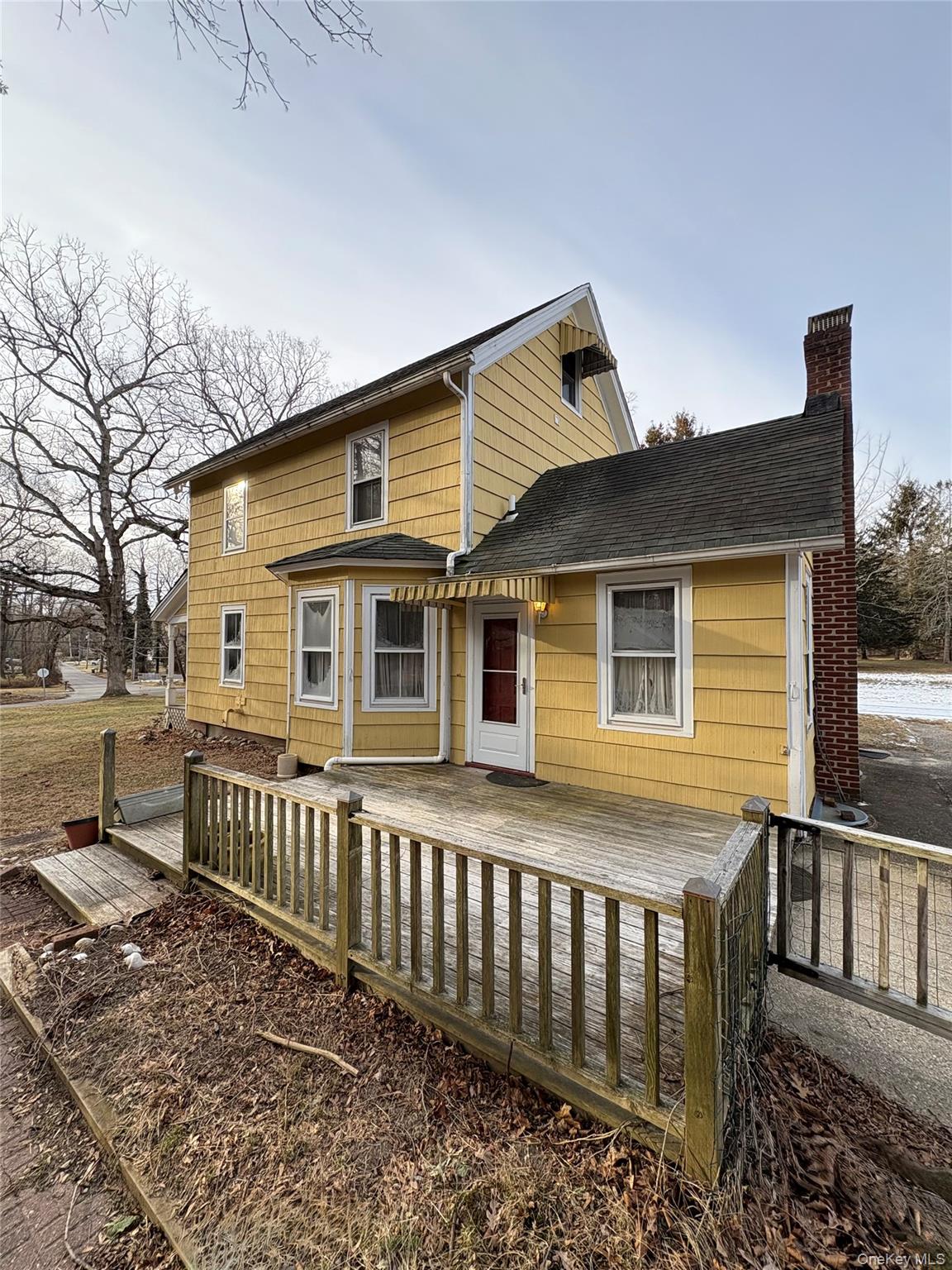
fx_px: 513
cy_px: 635
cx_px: 476
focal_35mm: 14
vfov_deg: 102.1
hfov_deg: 85.7
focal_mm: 2.22
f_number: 2.2
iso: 64
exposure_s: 1/320
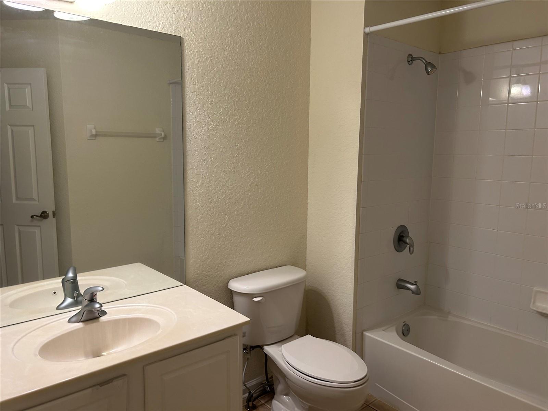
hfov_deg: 67.3
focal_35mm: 26
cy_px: 206
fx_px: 412
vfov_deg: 53.1
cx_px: 274
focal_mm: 5.7
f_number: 1.5
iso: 100
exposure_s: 1/60
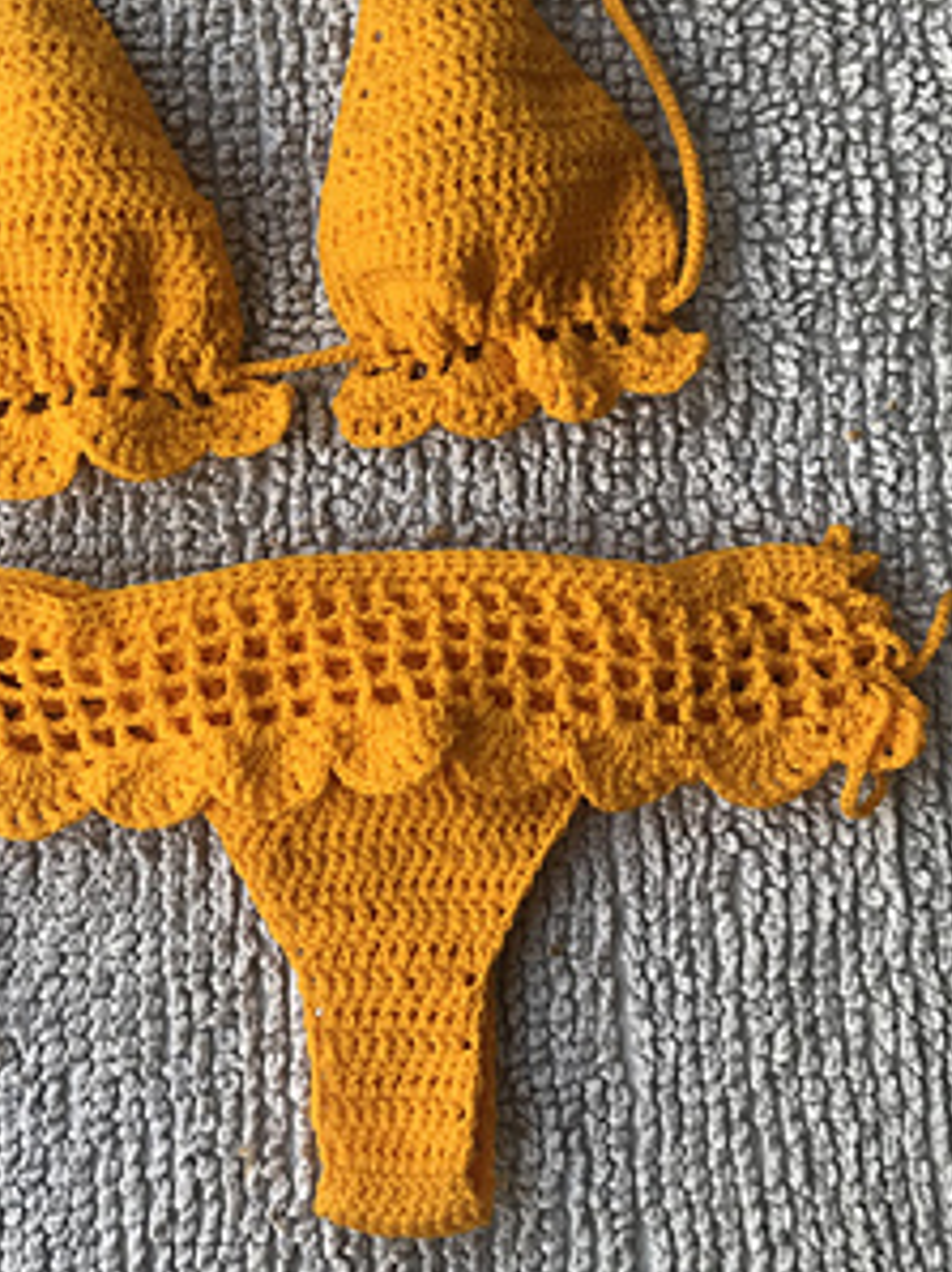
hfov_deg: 30.6
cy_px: 371
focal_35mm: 47
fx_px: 1726
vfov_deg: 39.7
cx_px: 318
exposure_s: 1/120
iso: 20
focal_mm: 3.99
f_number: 1.8
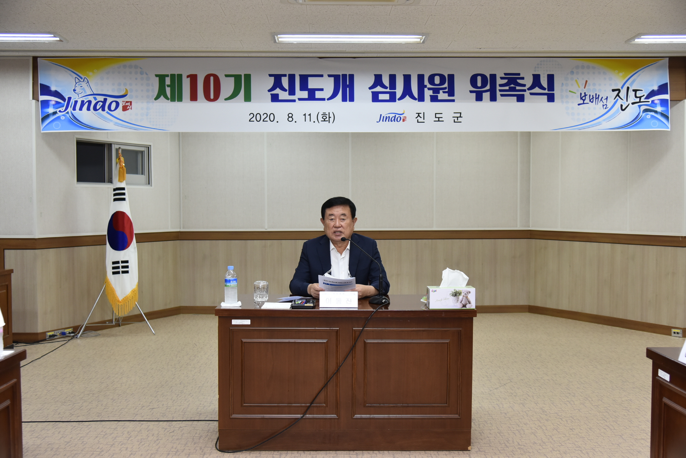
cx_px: 343
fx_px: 724
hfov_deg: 50.7
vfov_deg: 35.1
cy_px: 229
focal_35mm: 38
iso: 800
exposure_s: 1/125
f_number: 4.5
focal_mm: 38
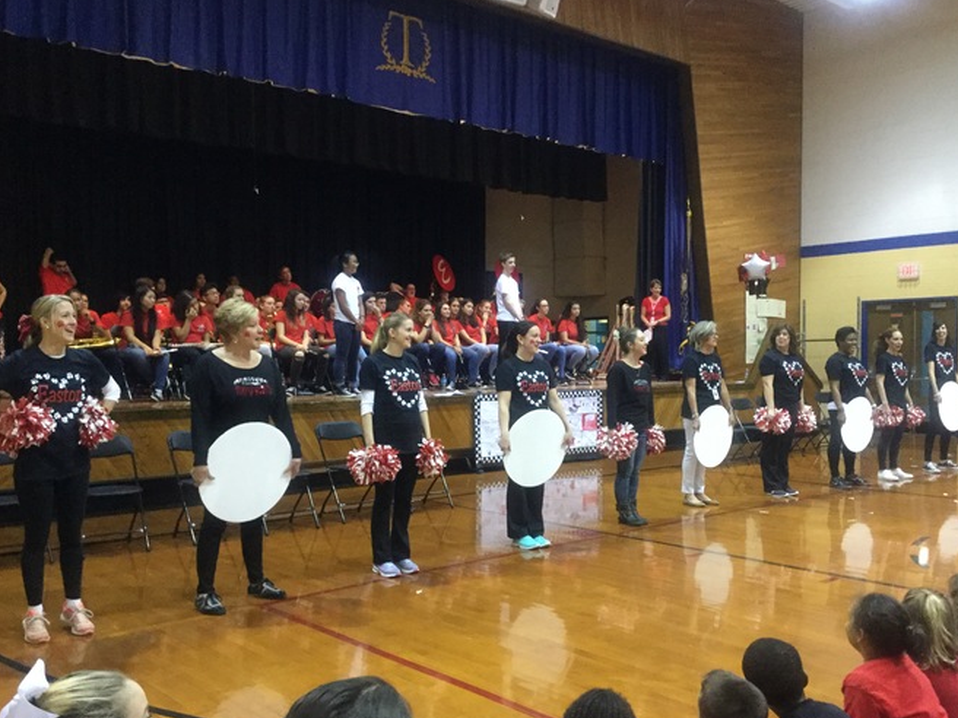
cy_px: 387
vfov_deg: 41.8
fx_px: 941
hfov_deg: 53.9
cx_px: 523
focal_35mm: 34
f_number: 2.4
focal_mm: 3.3
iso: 200
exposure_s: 1/15
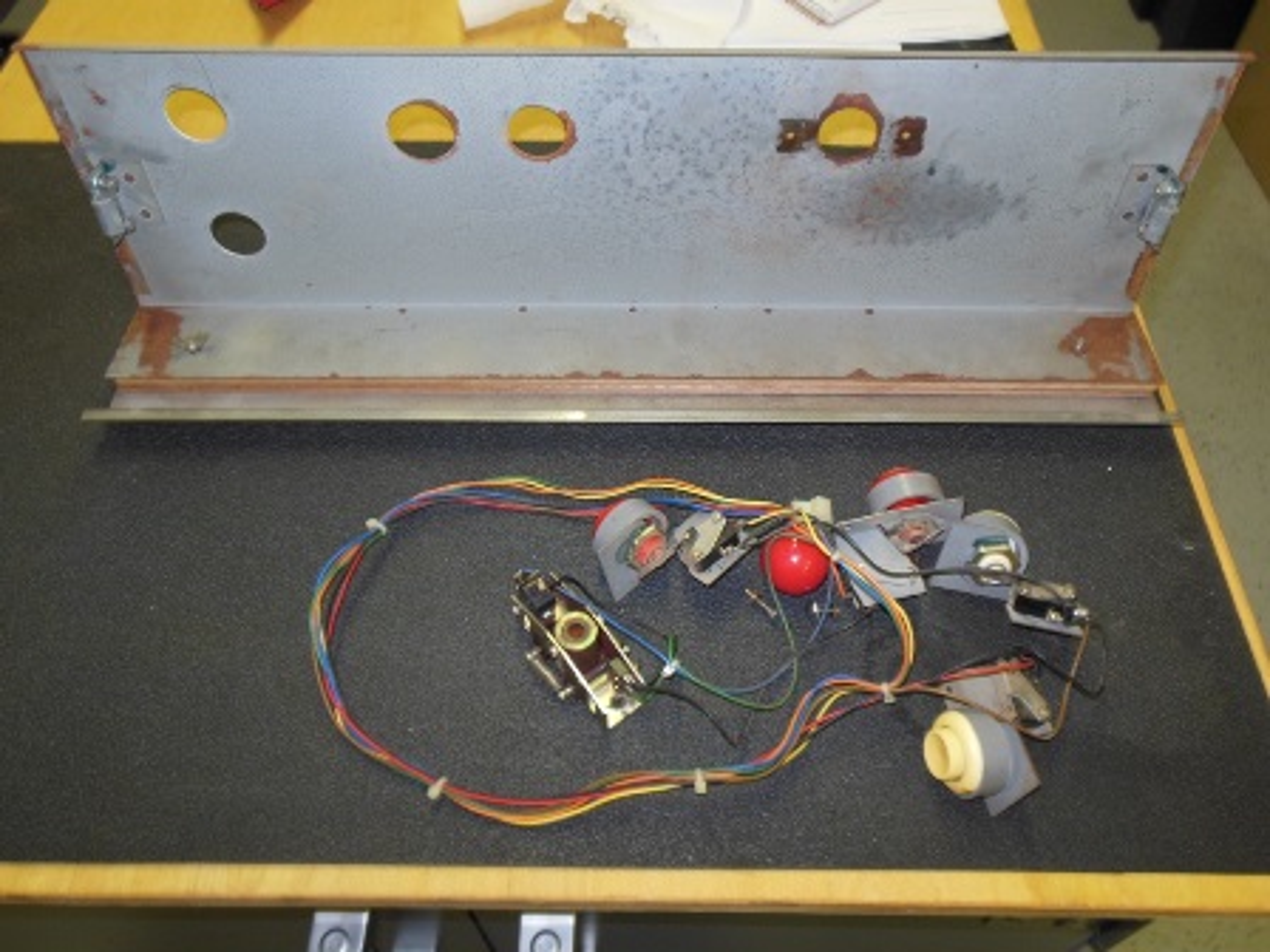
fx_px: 917
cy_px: 476
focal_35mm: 25
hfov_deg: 69.4
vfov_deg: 54.9
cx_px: 635
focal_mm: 4.5
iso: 125
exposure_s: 1/25
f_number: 3.2
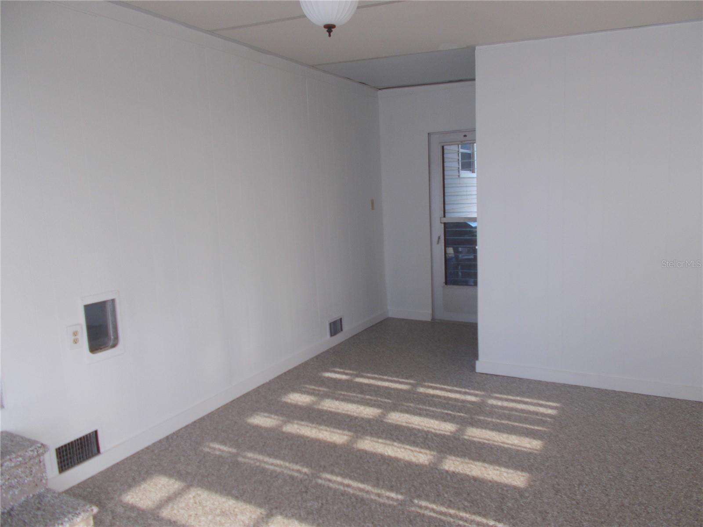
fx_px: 528
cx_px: 352
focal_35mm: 26
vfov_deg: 53.1
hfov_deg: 67.3
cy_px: 264
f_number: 3.2
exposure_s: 1/60
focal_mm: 4.6
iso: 80
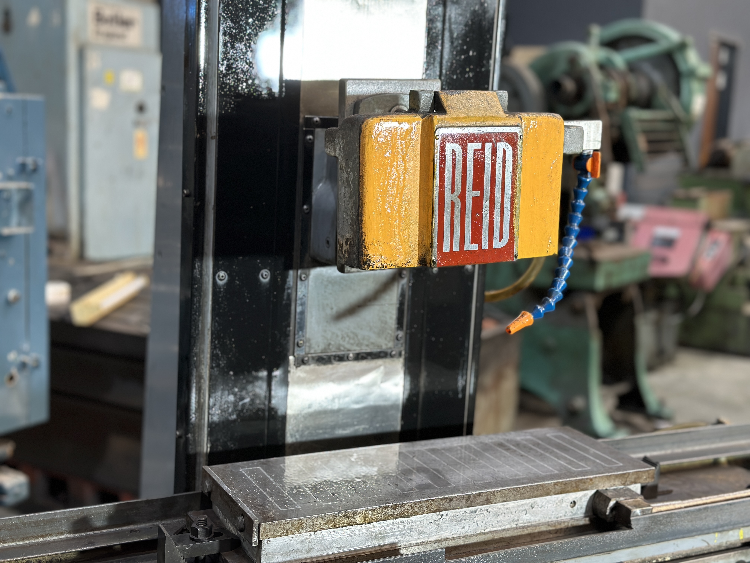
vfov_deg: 30.3
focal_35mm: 48
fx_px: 1040
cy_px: 282
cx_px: 375
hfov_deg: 39.7
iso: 160
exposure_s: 1/50
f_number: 1.78
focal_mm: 6.86
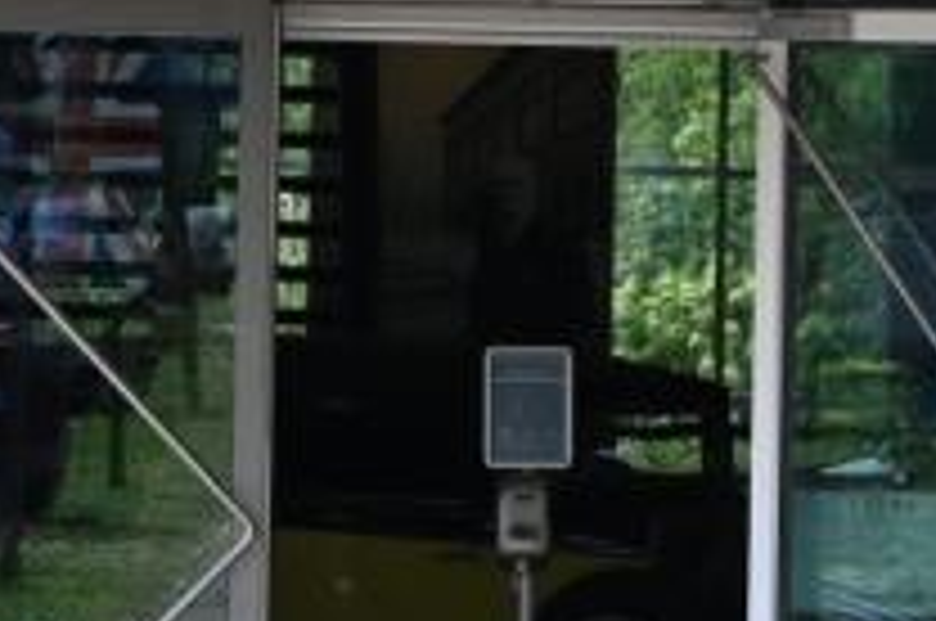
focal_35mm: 438
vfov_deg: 3.1
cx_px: 306
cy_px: -452
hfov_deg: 4.7
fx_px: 11370
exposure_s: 1/500
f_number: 11
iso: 640
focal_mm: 89
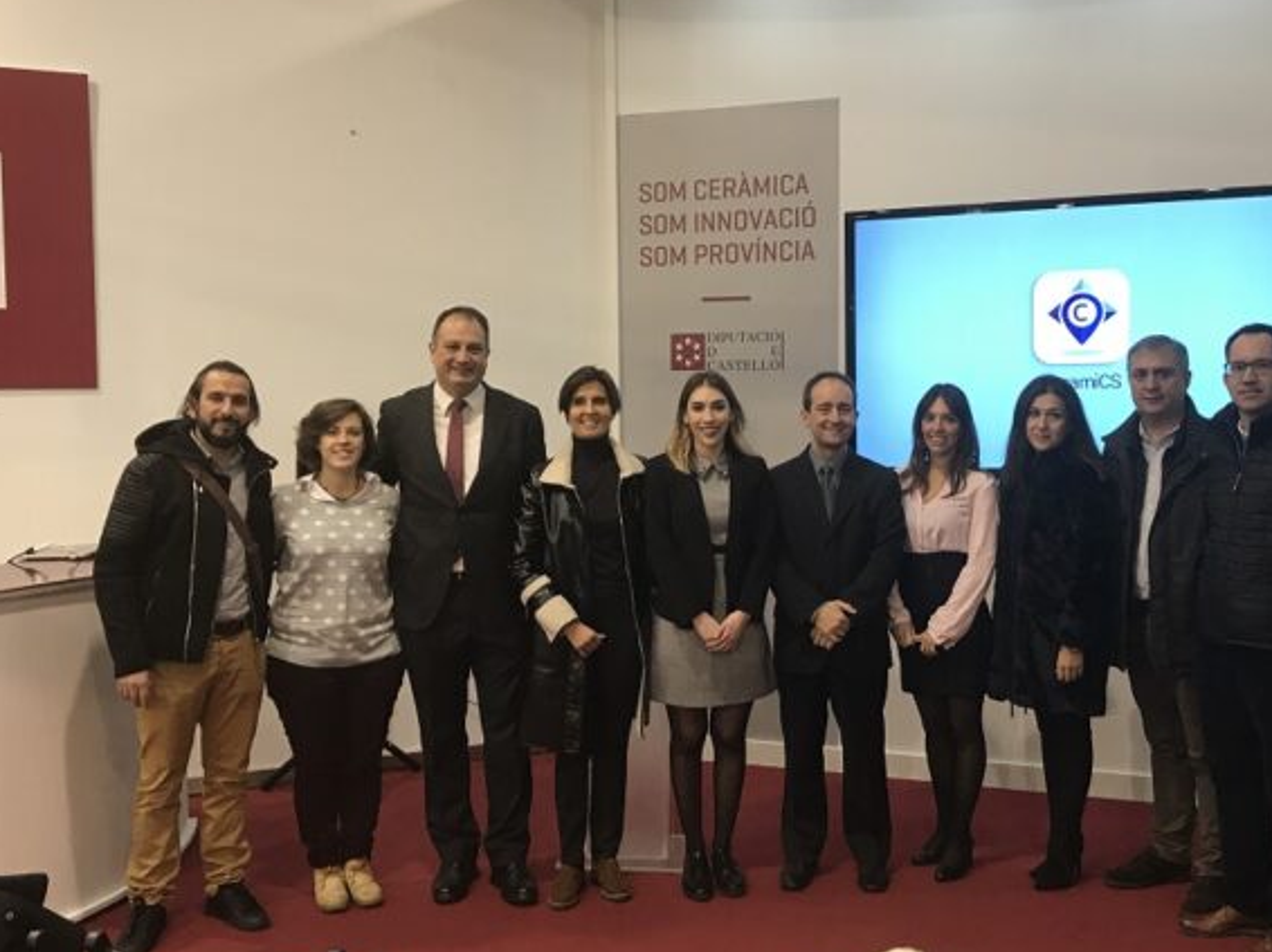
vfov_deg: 37.7
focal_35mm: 38
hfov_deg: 48.8
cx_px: 742
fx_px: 1396
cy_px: 472
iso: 32
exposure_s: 1/33
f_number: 1.8
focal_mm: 3.99
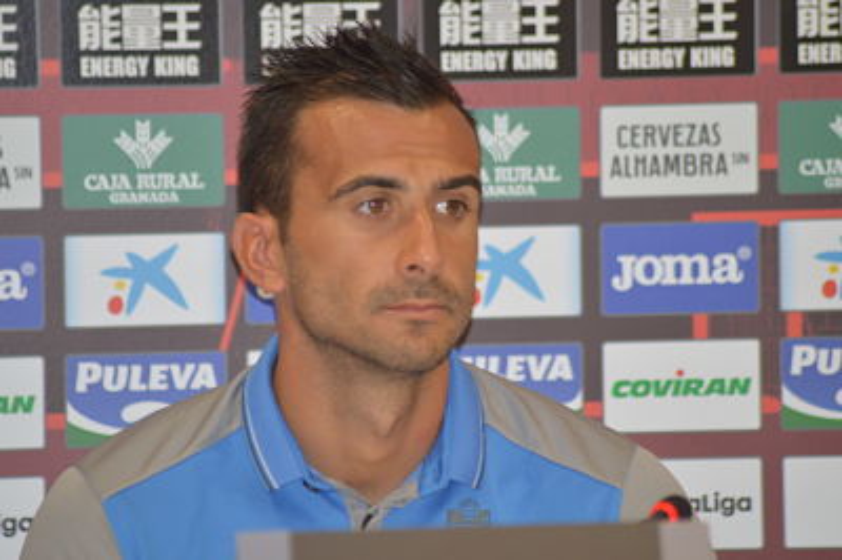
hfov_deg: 5.7
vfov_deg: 3.8
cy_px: 280
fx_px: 8413
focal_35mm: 360
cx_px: 421
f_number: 5.3
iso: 800
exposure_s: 1/60
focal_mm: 240
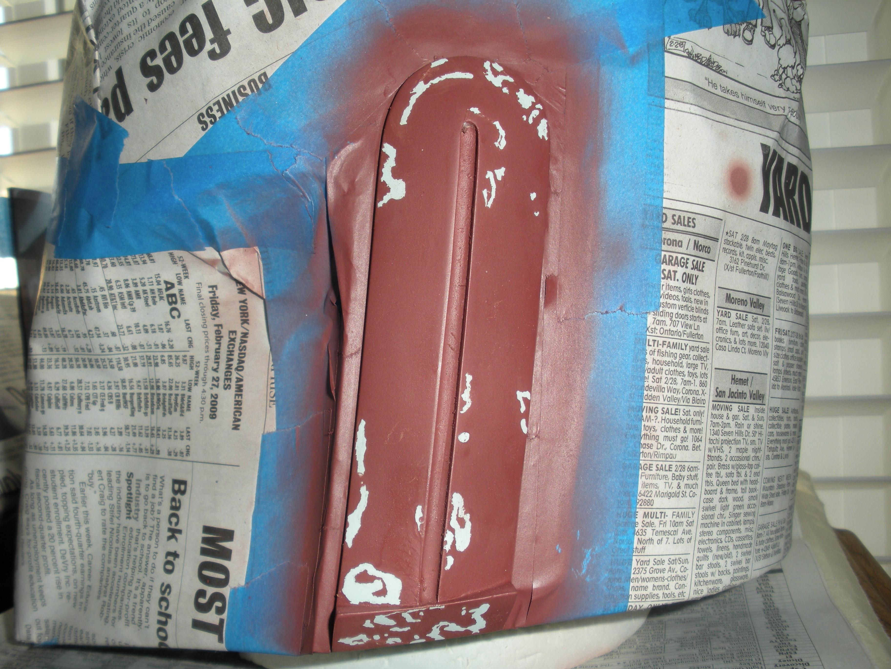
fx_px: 927
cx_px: 446
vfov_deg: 39.7
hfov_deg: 51.4
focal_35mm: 36
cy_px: 334
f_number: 3.5
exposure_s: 1/60
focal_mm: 6.3
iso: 64
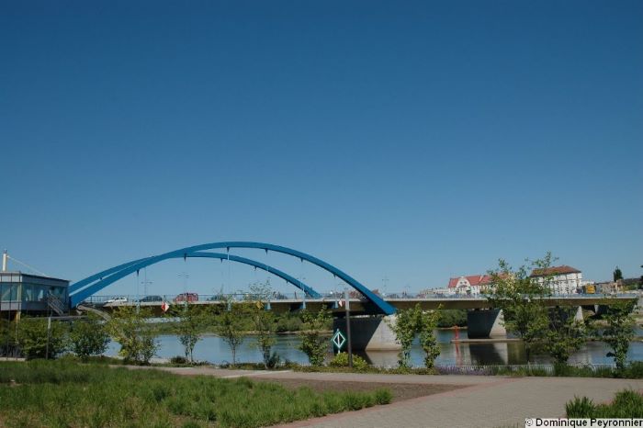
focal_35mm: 33
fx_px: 589
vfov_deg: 39.9
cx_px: 322
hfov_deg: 57.2
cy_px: 214
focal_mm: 22
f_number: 11
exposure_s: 1/500
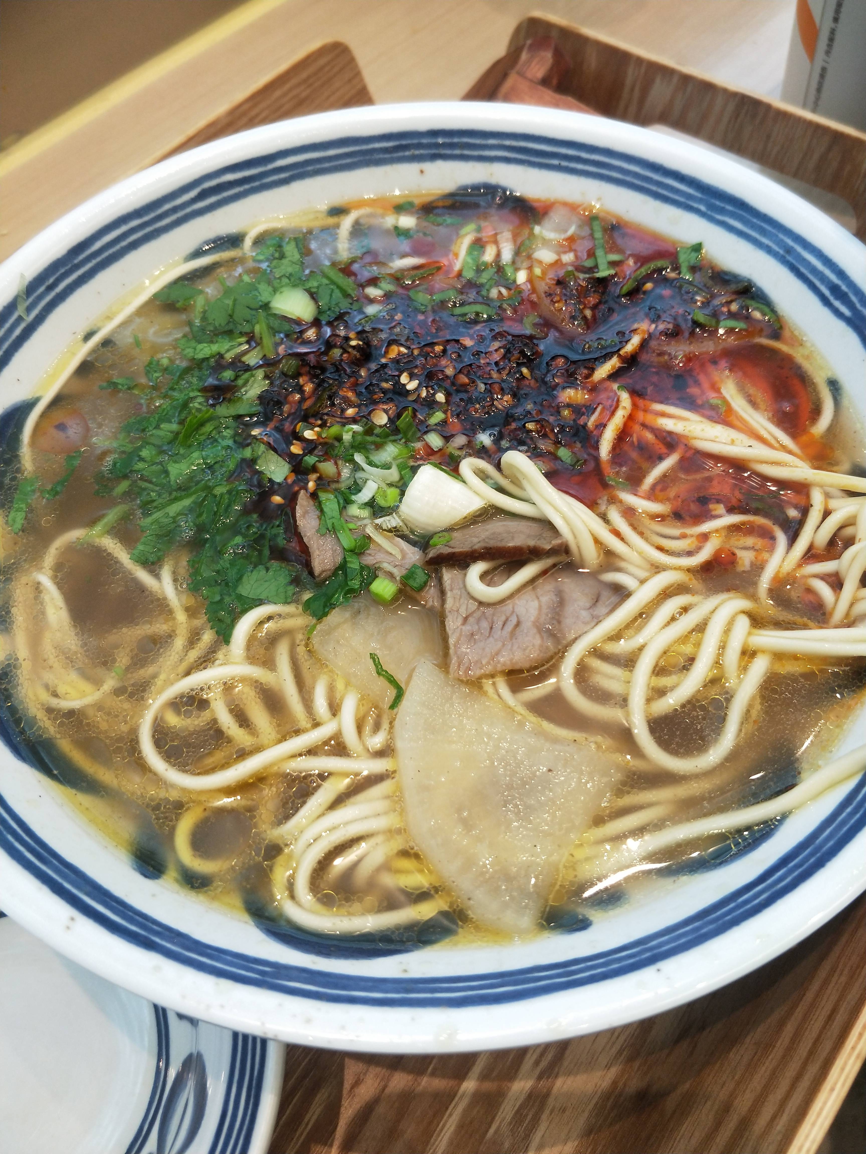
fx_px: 834
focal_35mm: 25
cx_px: 433
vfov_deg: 69.4
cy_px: 577
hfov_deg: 54.9
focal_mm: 4.27
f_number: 1.7
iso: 50
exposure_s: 1/50
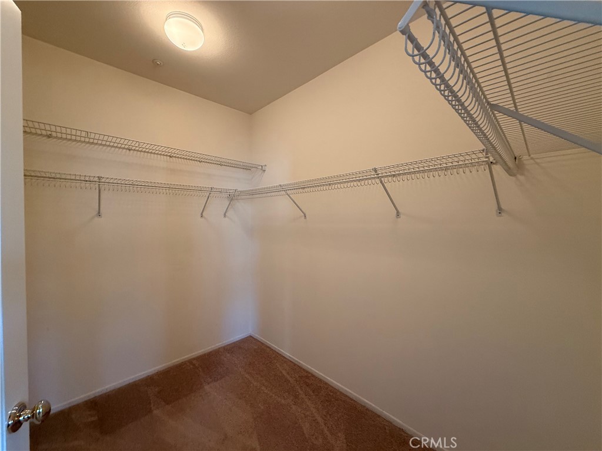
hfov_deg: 102.1
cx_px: 301
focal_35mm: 14
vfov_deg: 85.7
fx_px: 243
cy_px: 226
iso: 400
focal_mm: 2.22
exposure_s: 1/120
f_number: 2.2
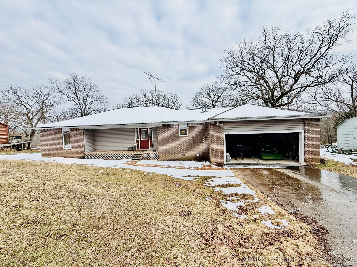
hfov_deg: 102.1
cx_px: 178
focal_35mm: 14
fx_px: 144
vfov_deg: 85.7
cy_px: 134
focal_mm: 2.22
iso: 50
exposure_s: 1/1698
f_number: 2.2
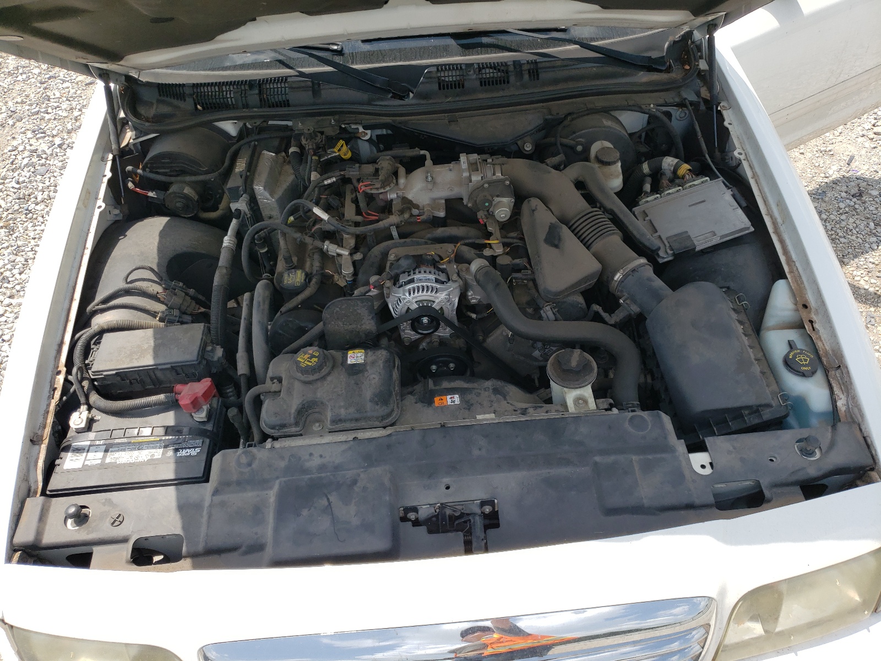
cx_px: 440
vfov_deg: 53.1
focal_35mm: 26
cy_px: 330
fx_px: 662
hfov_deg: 67.3
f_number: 1.5
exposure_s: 1/2000
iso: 50
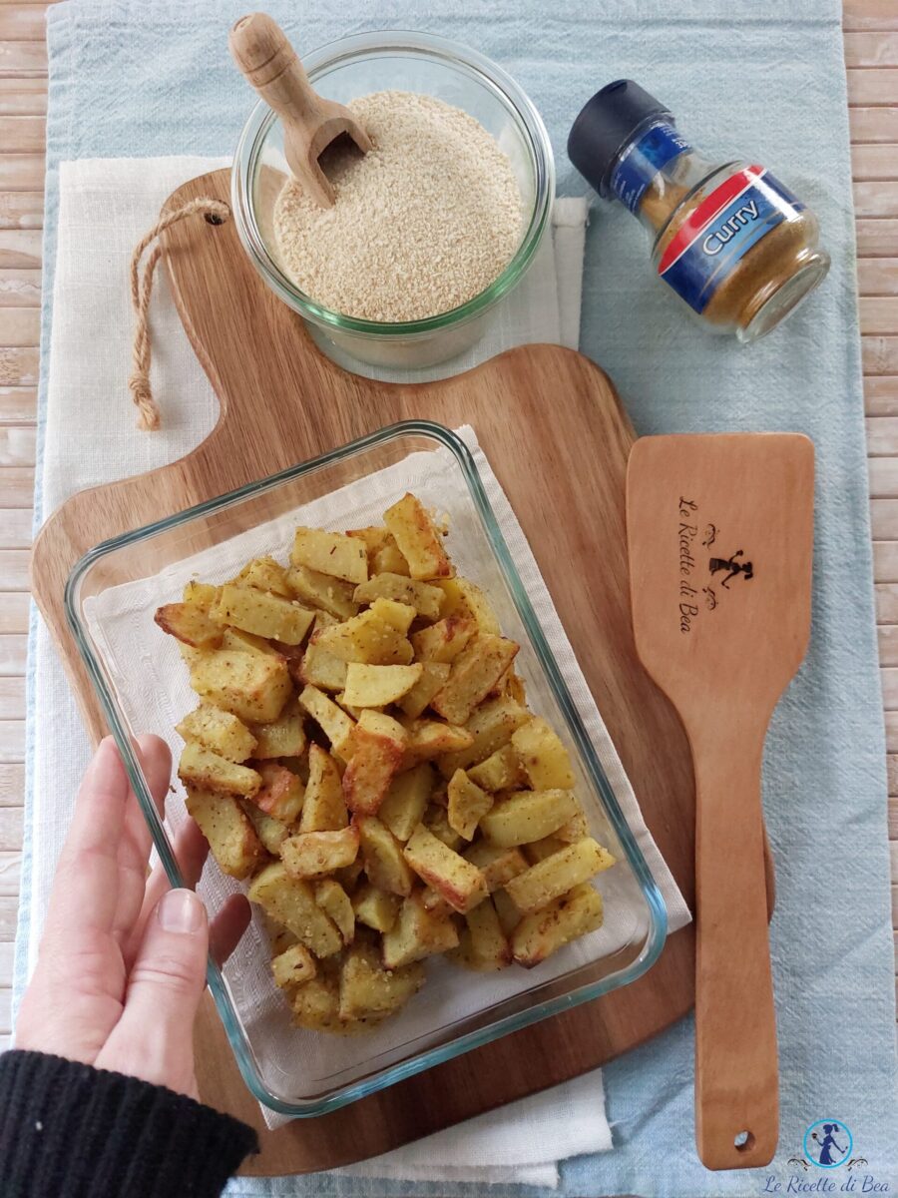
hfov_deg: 54.9
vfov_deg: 69.4
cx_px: 449
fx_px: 865
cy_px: 599
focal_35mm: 25
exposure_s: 1/50
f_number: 1.8
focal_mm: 5.23
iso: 500
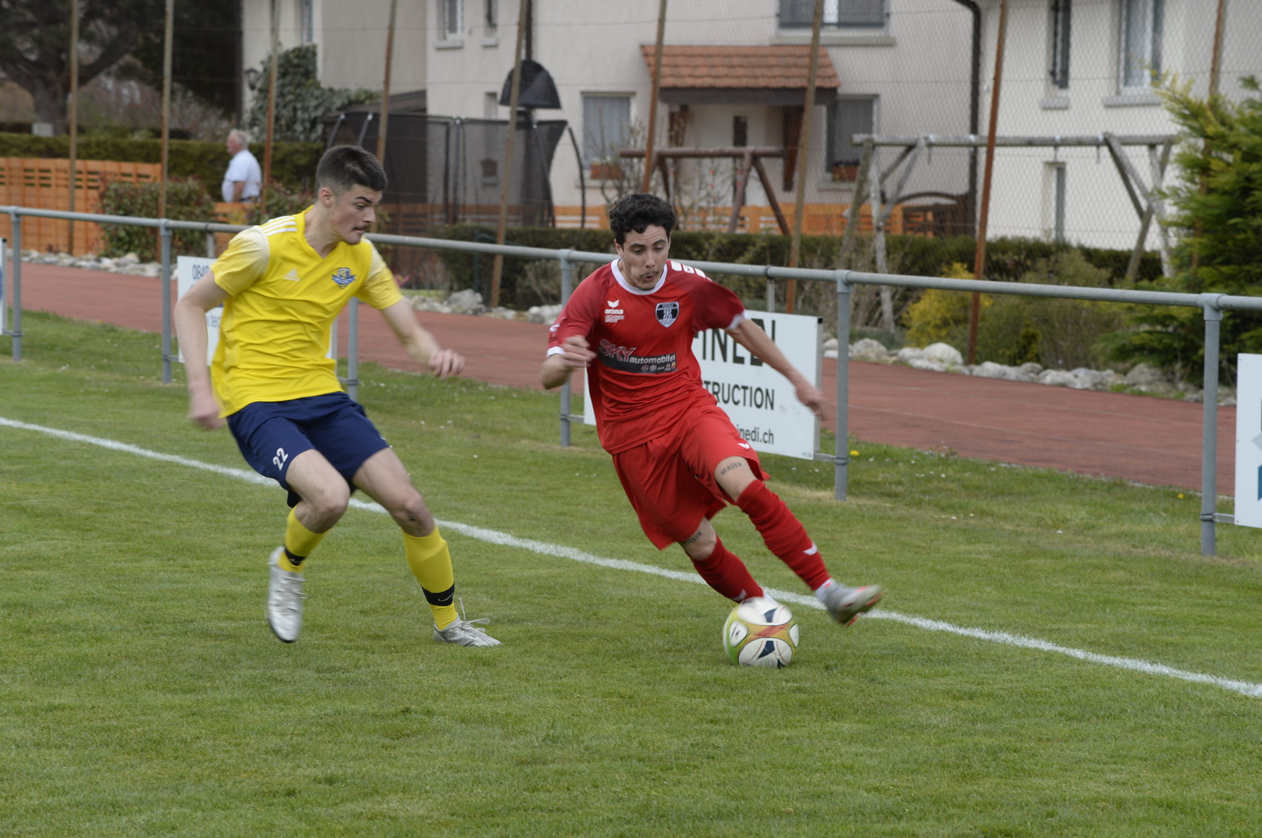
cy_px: 419
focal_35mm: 135
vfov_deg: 10.1
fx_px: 4727
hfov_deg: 15.2
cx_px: 631
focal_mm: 135
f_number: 9
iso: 200
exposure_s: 1/200
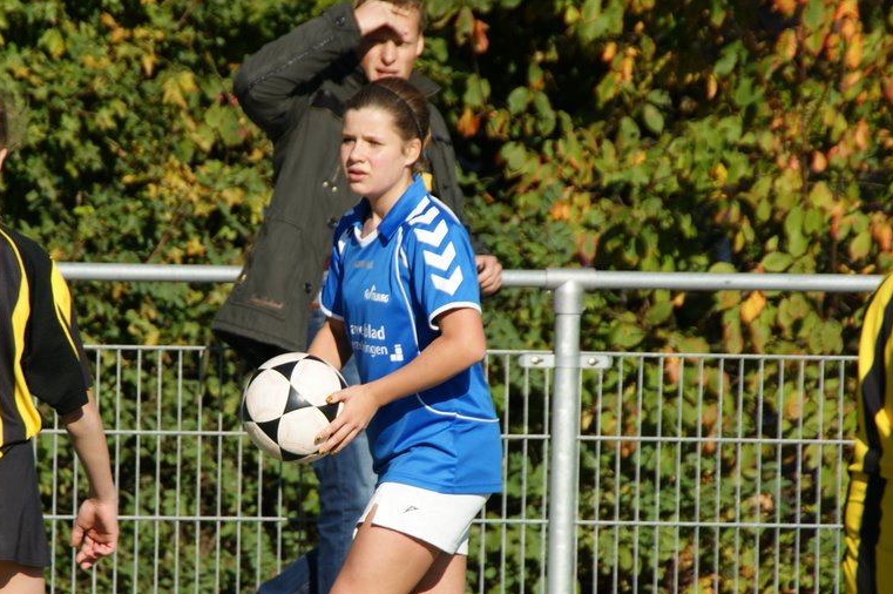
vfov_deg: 3.2
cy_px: 420
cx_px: 445
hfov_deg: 4.8
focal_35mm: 426
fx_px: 10558
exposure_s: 1/400
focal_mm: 180
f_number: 6.3
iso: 100
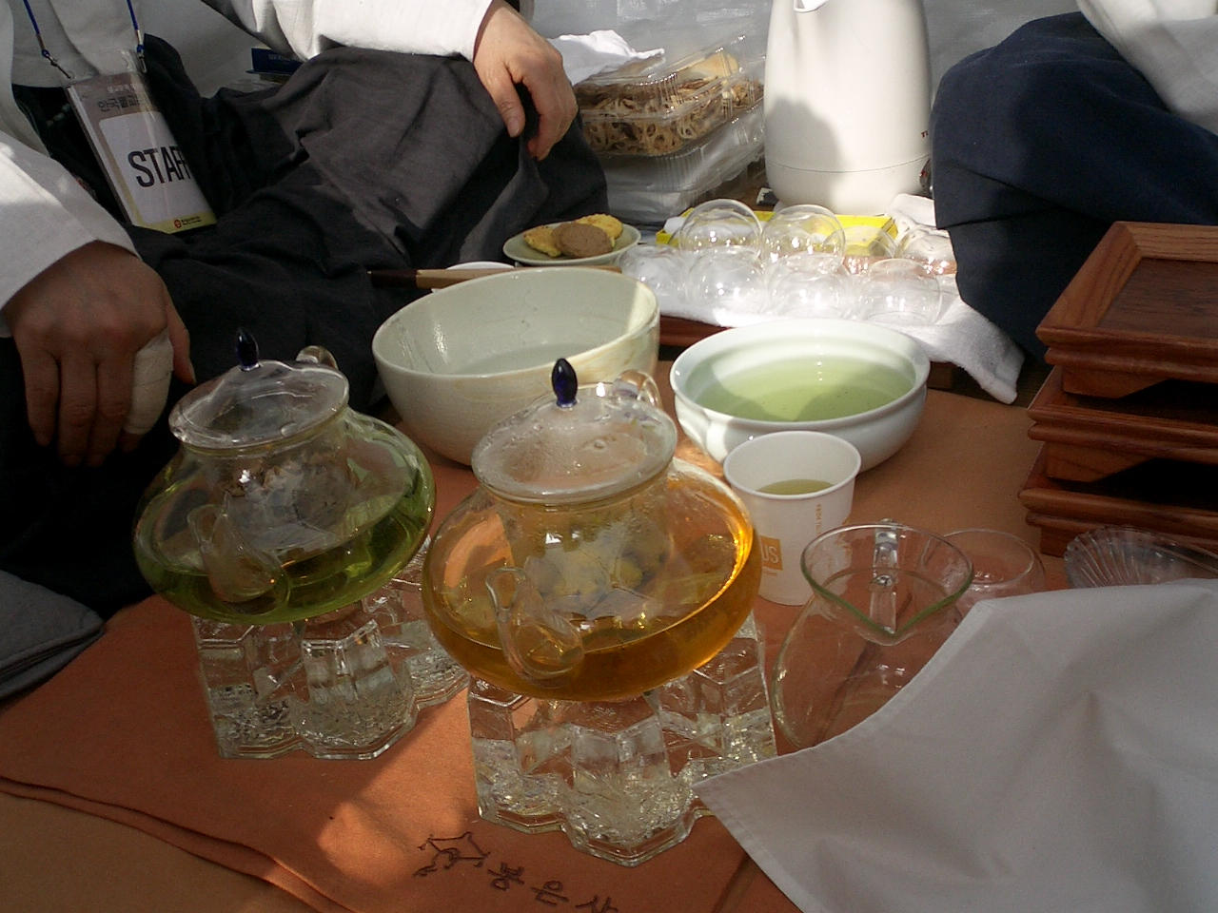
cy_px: 456
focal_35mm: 37
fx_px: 1302
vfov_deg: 38.7
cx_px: 609
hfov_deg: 50.1
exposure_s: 1/320
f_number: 3.5
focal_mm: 5.6
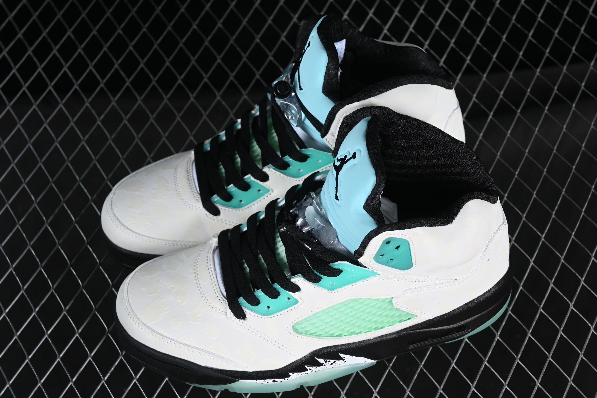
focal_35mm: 75
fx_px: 1244
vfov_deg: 18.2
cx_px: 298
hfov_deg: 27.0
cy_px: 199
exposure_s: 1/80
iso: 160
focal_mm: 50
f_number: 7.1
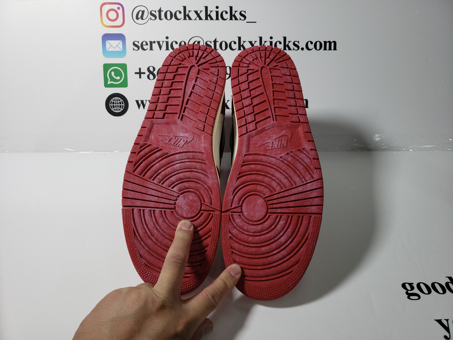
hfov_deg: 67.3
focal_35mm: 26
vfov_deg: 53.1
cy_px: 170
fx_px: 340
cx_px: 226
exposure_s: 1/439
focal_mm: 4.3
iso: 50
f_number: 1.5
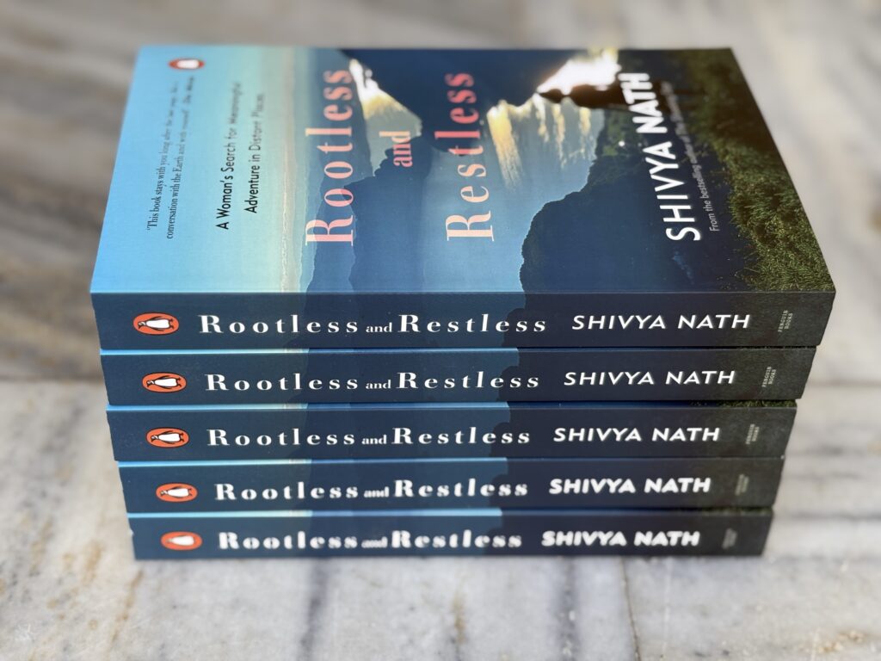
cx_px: 440
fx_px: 1323
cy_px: 330
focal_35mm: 52
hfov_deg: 36.8
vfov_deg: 28.0
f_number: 1.6
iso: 40
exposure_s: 1/238
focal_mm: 5.96
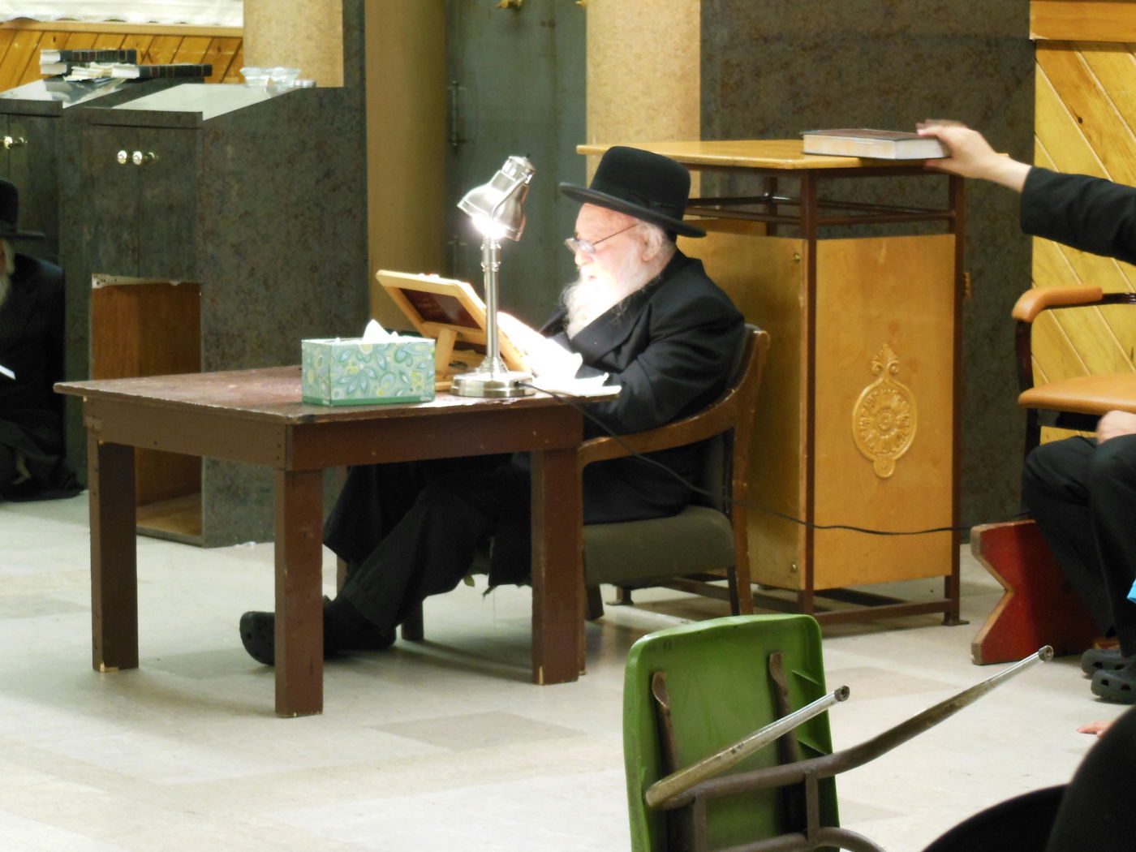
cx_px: 568
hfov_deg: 13.8
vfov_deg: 10.4
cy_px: 426
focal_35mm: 143
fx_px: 4693
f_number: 5.8
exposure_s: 1/8
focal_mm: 25.5
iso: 640
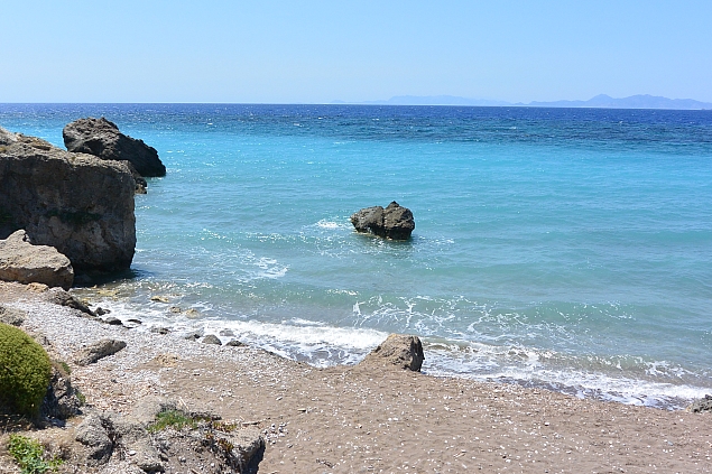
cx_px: 383
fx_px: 672
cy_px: 184
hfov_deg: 55.7
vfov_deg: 38.7
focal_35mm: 34
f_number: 5
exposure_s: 1/1000
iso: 160
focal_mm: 10
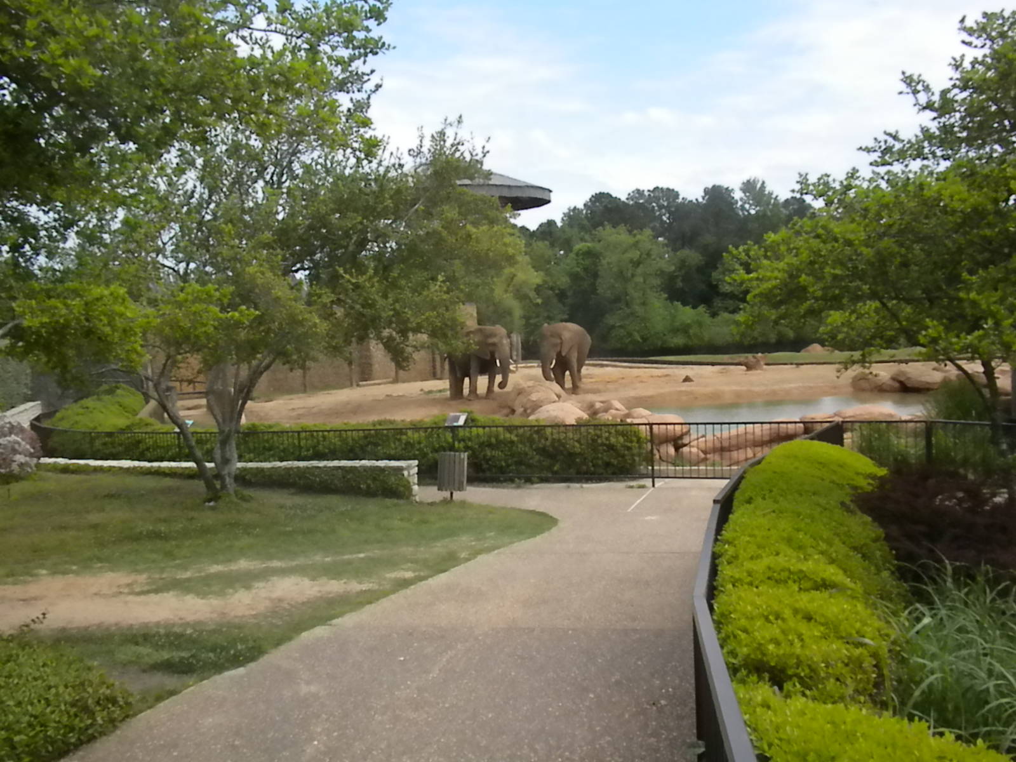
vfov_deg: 38.7
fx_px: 1086
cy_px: 381
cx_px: 508
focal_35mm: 37
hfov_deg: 50.1
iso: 640
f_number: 10
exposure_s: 1/597
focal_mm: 6.6
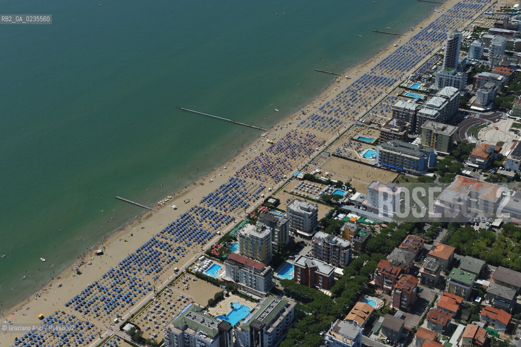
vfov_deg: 28.0
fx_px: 694
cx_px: 260
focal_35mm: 48
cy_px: 174
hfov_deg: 41.1
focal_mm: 48
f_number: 9
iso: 400
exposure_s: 1/1600
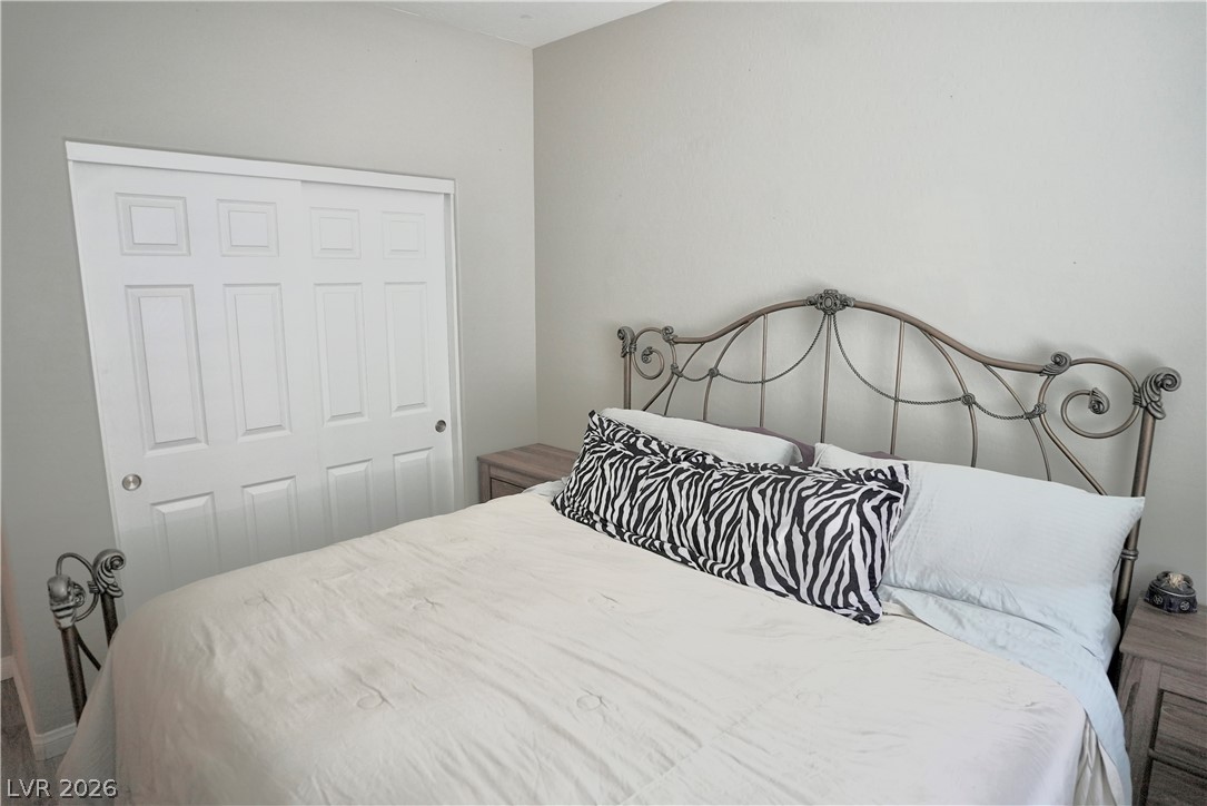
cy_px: 403
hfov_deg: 84.0
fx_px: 671
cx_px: 604
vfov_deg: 62.0
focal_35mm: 20
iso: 1600
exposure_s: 1/160
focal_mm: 20
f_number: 2.8
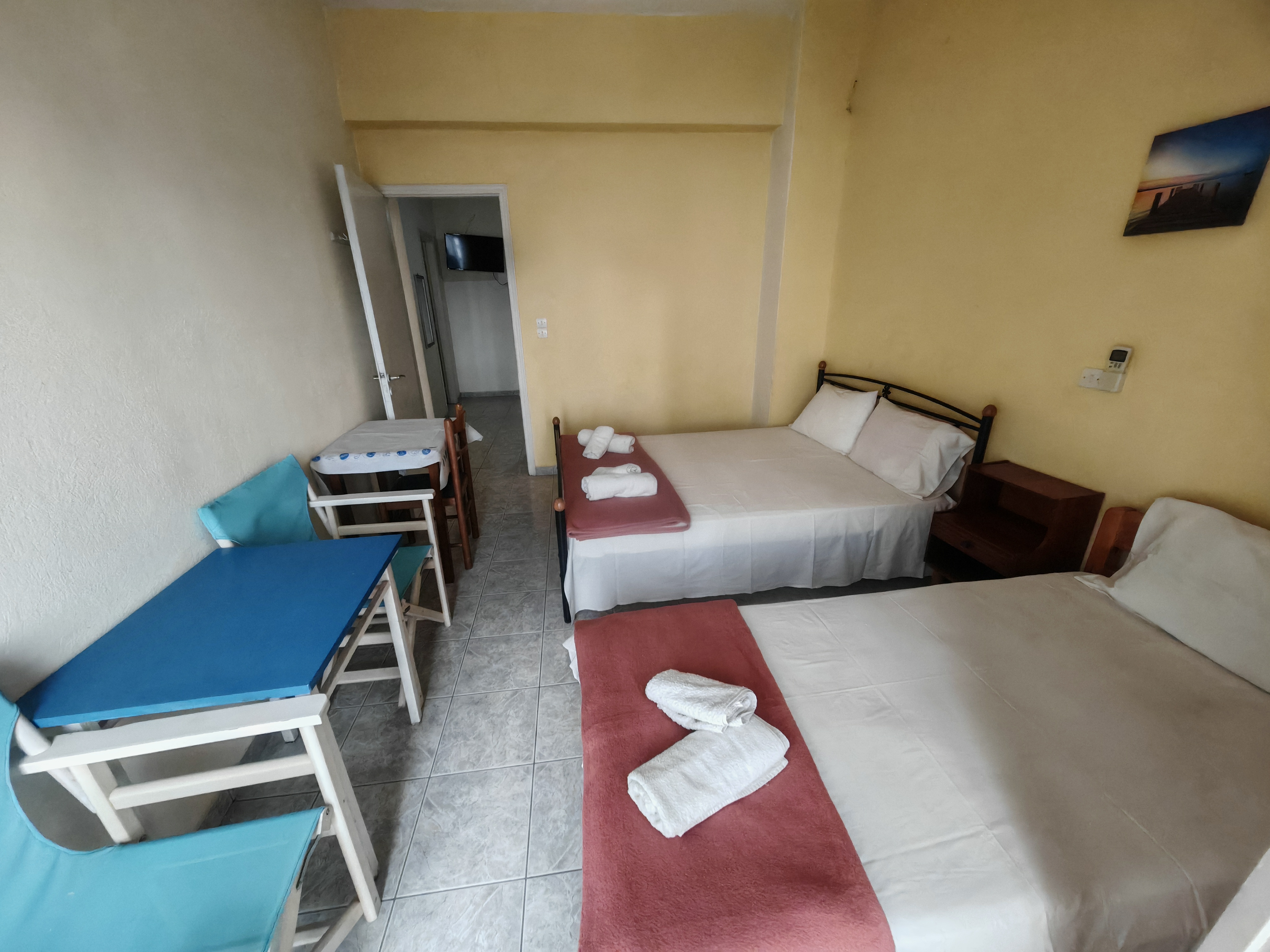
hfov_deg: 106.2
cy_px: 476
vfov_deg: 89.9
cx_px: 635
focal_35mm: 13
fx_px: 477
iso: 1533
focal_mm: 1.82
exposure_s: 1/25
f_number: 2
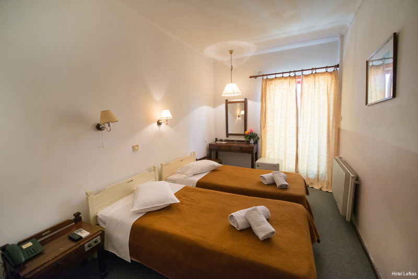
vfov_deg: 73.8
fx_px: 186
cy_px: 140
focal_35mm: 16
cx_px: 209
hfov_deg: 96.7
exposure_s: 1/125
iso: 1000
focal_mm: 16
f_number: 3.2
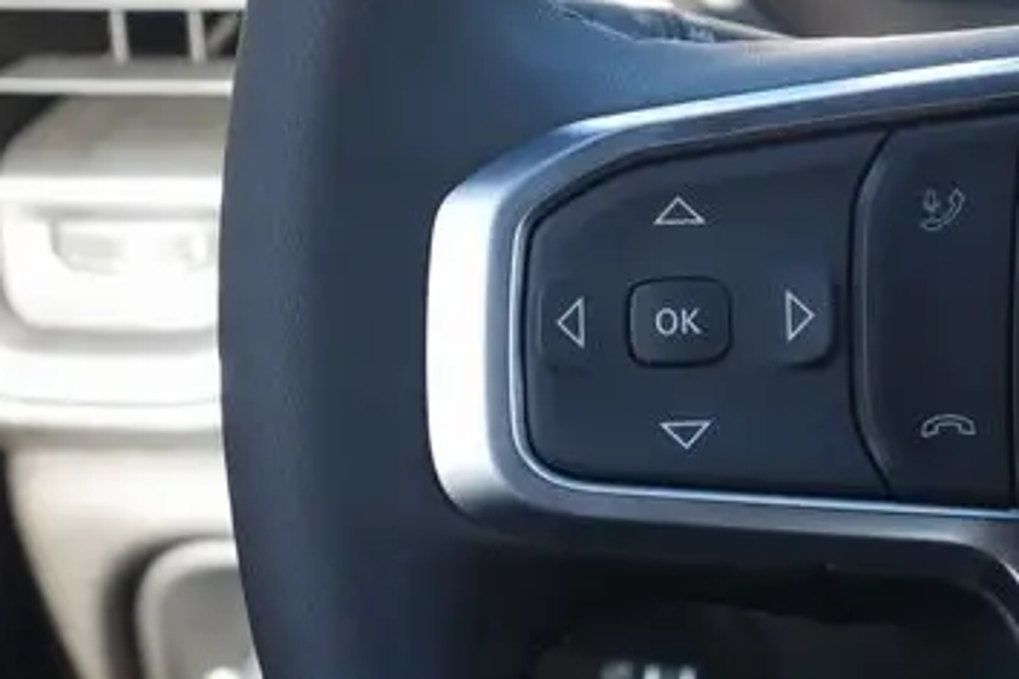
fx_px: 4472
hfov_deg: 12.9
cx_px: 812
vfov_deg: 8.7
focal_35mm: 158
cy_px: 321
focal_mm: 42
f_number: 5.6
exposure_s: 1/100
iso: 800
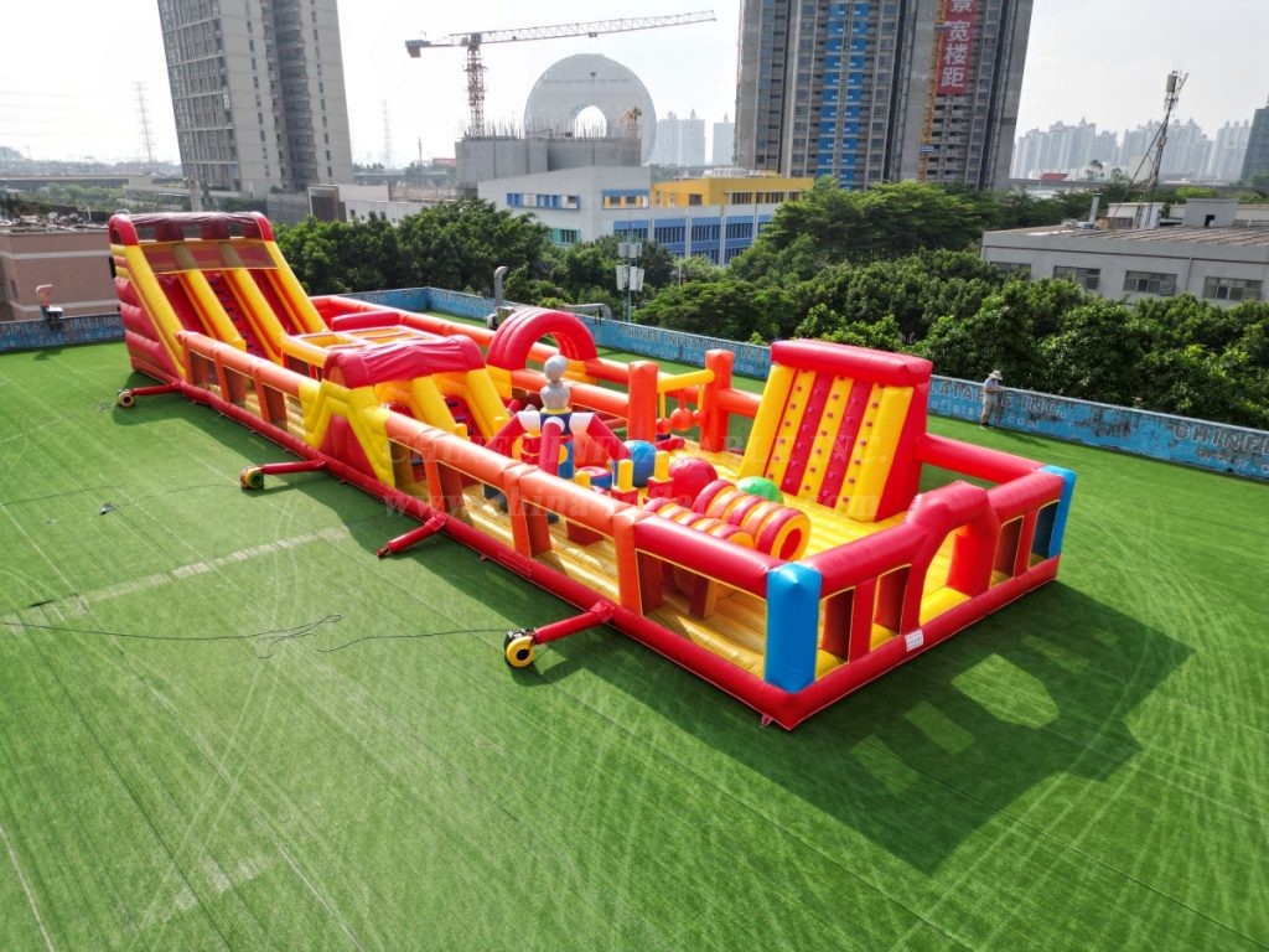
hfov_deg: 71.6
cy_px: 476
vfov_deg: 56.8
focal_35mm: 24
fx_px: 880
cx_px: 634
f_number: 1.7
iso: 140
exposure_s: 1/3200
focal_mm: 6.72
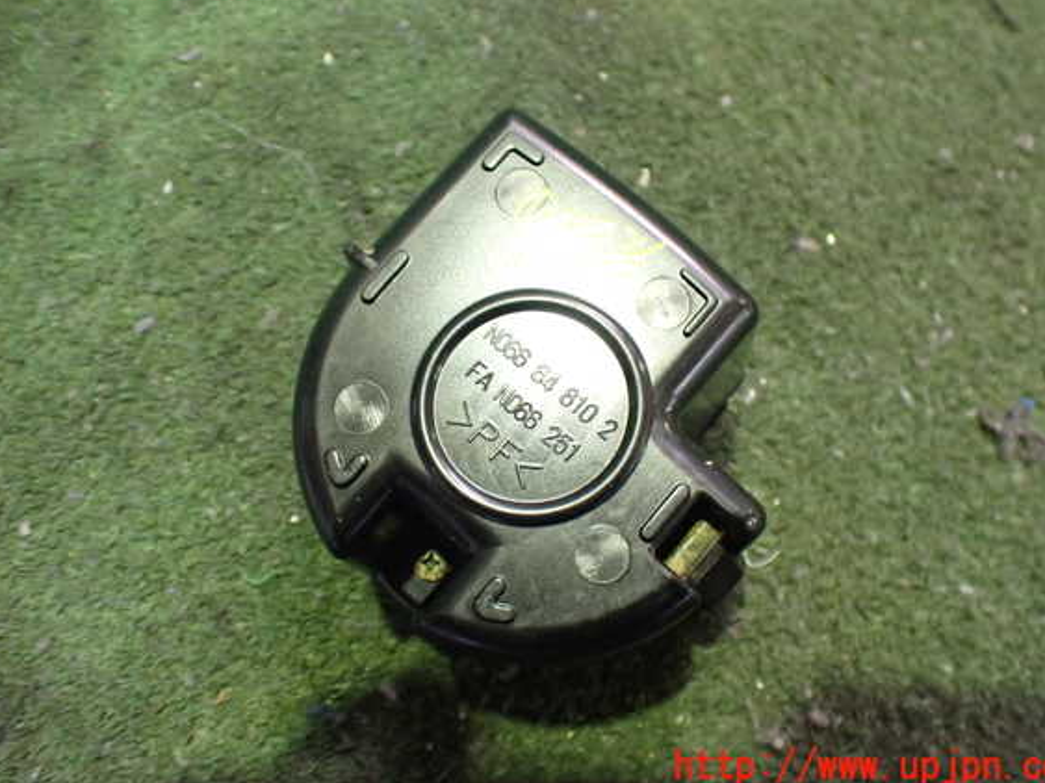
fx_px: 966
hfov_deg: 56.8
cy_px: 373
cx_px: 536
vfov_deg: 44.1
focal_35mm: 32
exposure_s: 1/30
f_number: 2.3
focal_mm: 5.4
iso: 1000
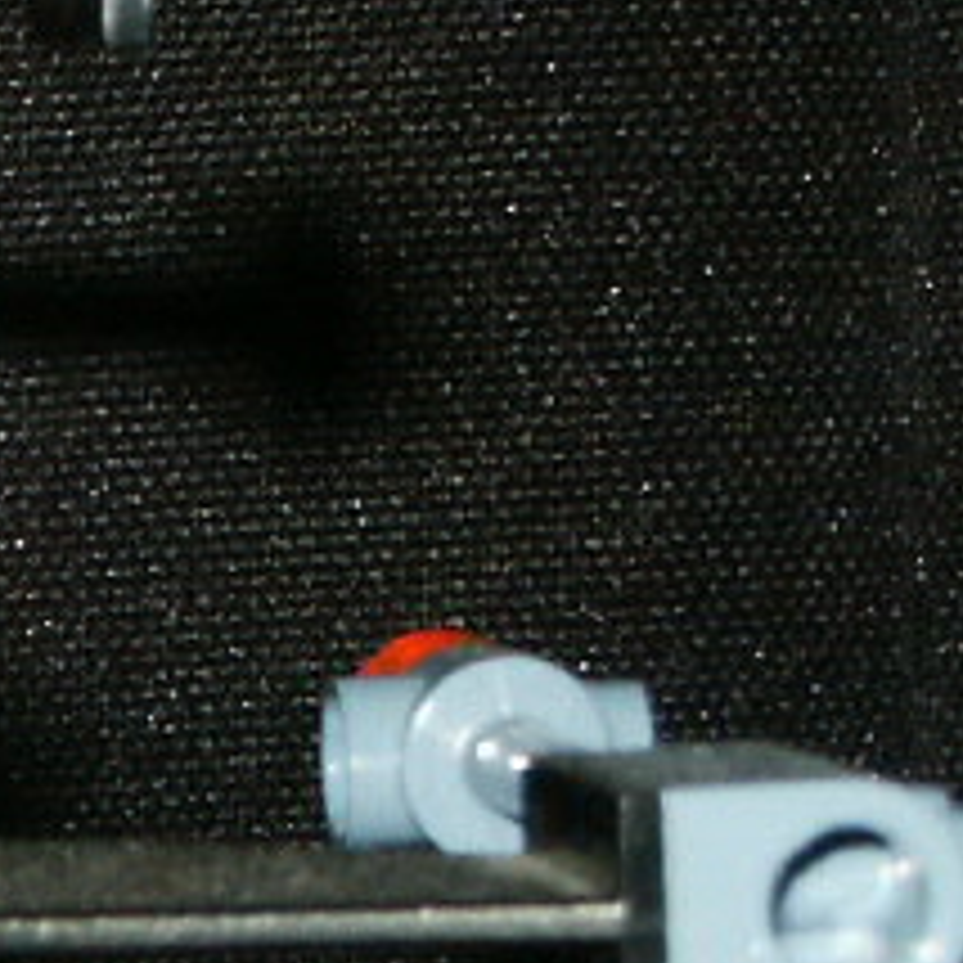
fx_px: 10670
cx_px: -1647
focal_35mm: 339
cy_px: 1107
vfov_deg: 5.2
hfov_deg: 5.0
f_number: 8
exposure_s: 1/60
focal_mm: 13.27
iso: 200
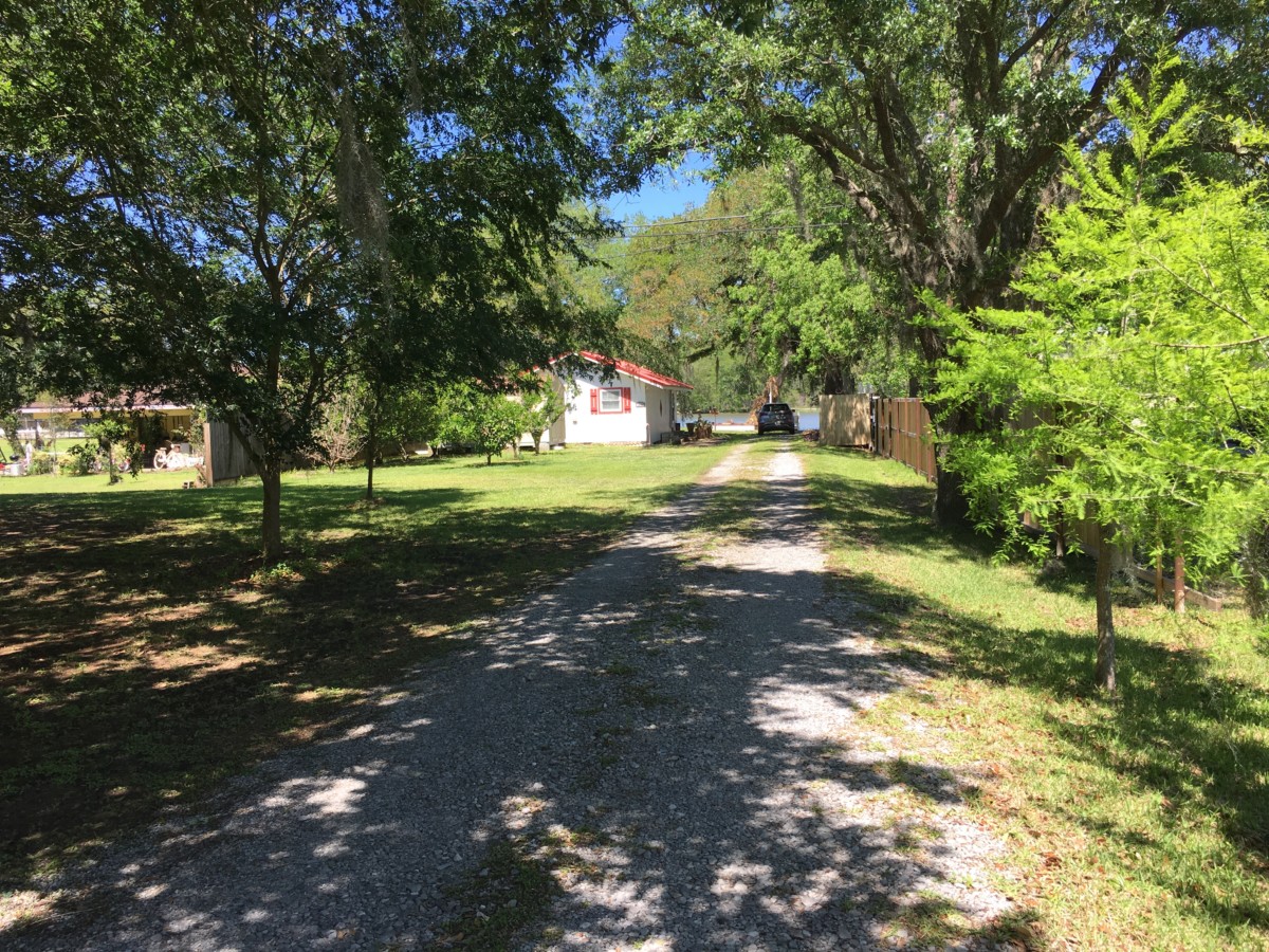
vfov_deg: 48.2
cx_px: 634
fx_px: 1063
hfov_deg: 61.7
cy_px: 476
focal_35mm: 29
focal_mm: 4.15
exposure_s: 1/587
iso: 25
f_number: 2.2
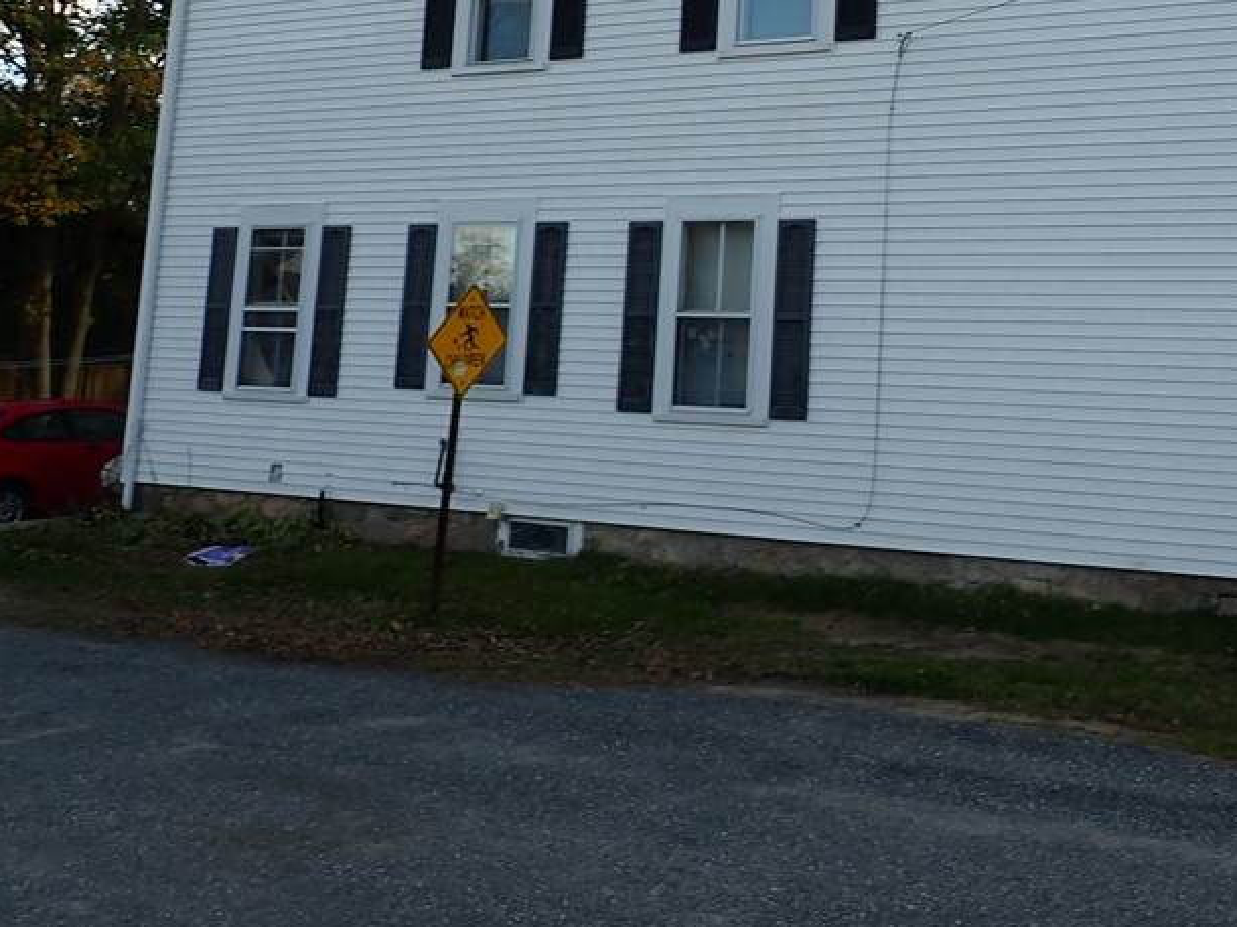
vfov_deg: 33.2
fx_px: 1500
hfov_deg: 42.8
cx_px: 988
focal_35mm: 42
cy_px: 162
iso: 100
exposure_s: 1/400
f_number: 2.8
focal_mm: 4.5
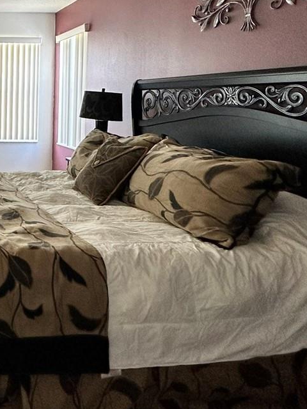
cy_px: 113
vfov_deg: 50.9
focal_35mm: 35
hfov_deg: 32.9
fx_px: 414
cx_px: -67
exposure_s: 1/120
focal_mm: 2.22
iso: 200
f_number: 2.2
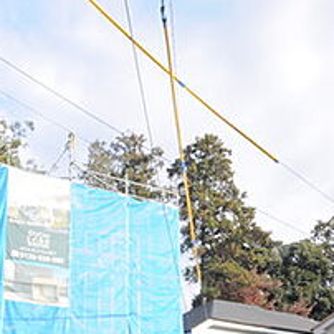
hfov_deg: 40.5
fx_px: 426
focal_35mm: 39
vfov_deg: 38.2
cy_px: 333
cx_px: 53
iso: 500
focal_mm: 10
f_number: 4
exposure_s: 1/60
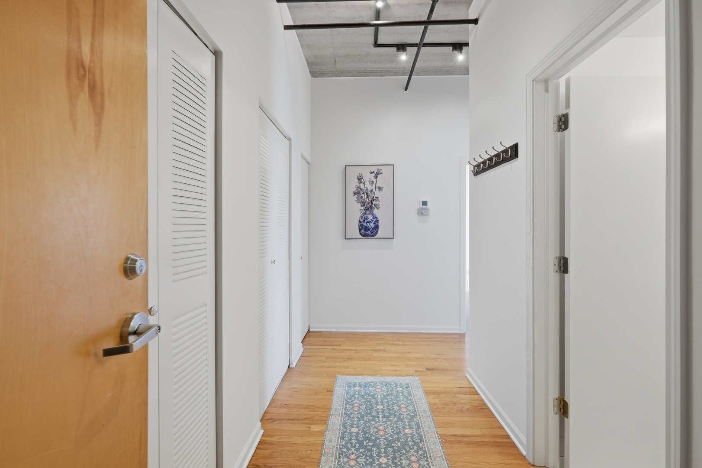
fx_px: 292
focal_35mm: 15
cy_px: 234
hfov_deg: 100.4
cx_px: 351
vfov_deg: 77.3
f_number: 7.1
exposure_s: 1/85
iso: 640
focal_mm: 10
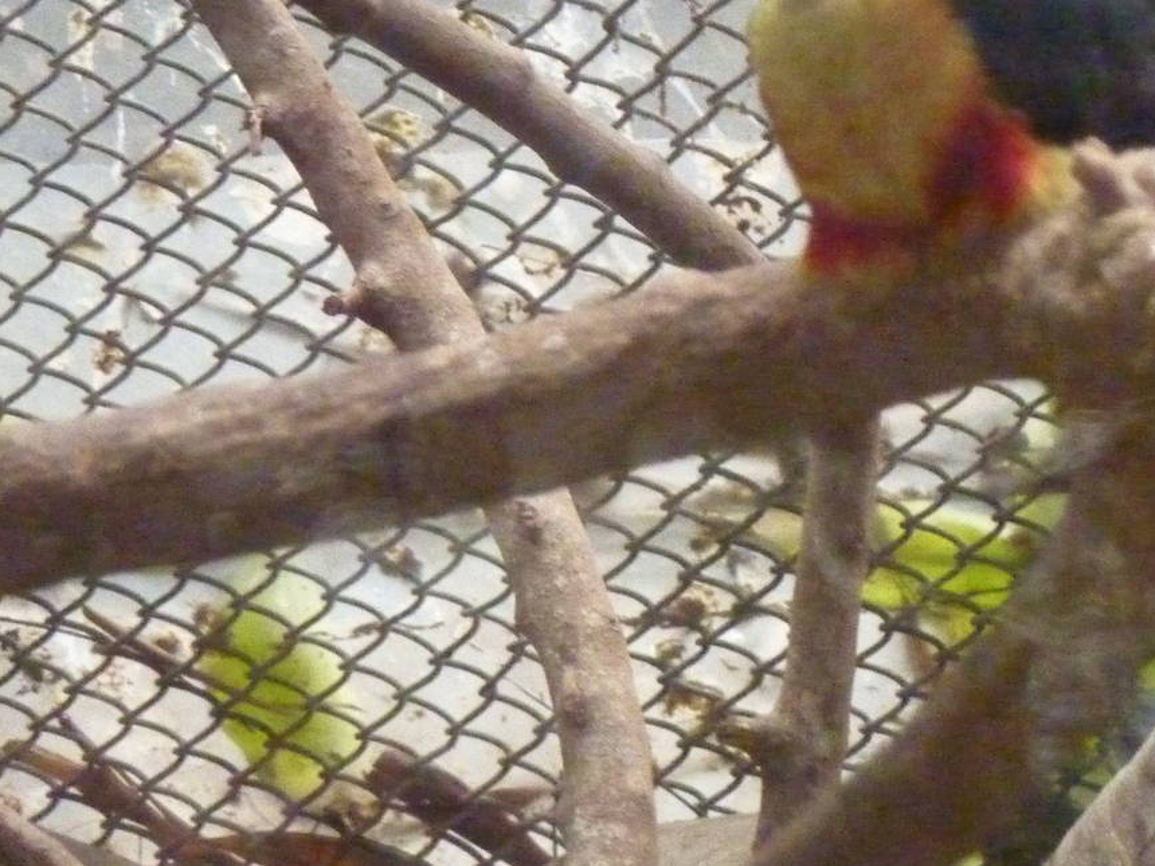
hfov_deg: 3.8
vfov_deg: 2.9
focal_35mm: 517
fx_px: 17250
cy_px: 161
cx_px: 900
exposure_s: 1/25
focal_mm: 45.7
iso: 1600
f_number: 4.8
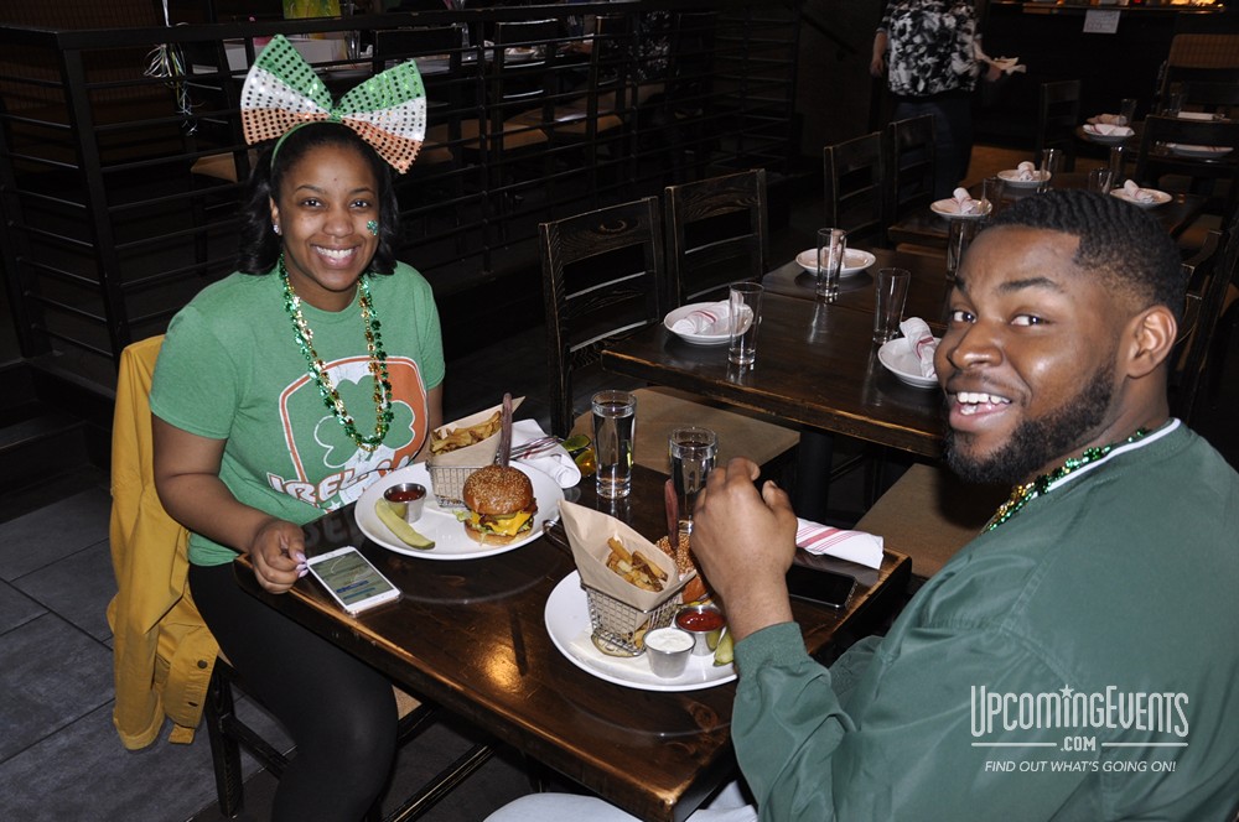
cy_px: 411
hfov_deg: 59.6
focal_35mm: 32
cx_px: 620
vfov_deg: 41.6
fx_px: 1083
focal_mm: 21
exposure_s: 1/60
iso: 400
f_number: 3.8
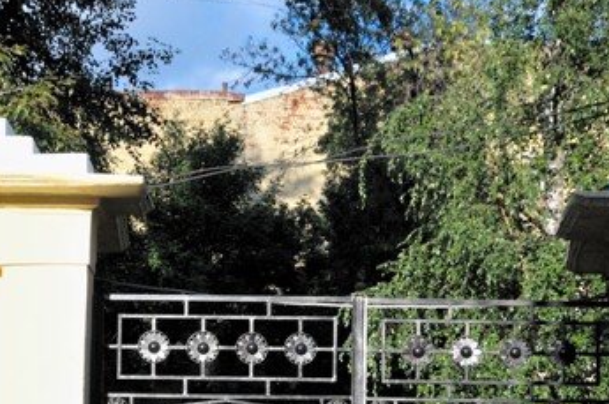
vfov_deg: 14.1
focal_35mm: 94
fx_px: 1588
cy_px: 488
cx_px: 309
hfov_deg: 21.7
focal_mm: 24
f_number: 7.1
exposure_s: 1/800
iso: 400
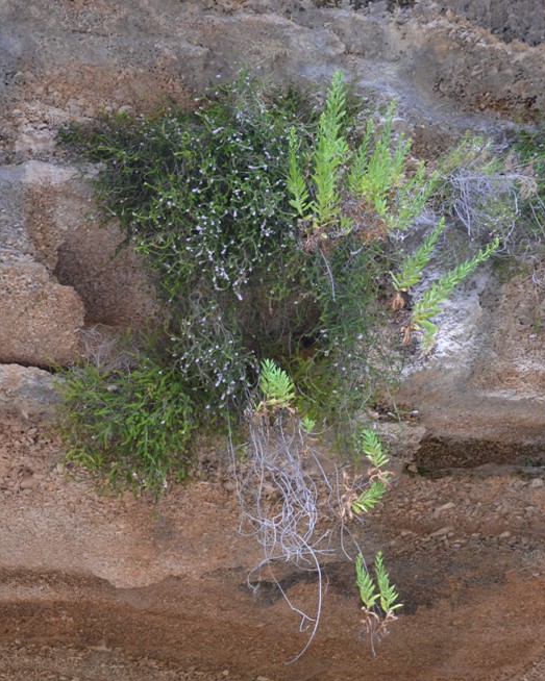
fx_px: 1109
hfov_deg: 27.6
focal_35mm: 55
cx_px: 275
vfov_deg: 34.1
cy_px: 367
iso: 800
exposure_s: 1/60
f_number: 5.6
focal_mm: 32
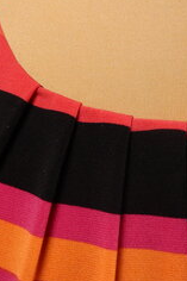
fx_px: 499
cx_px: 166
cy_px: 99
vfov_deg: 31.3
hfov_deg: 20.8
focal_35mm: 64
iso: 400
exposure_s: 1/25
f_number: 3.4
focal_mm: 4.5
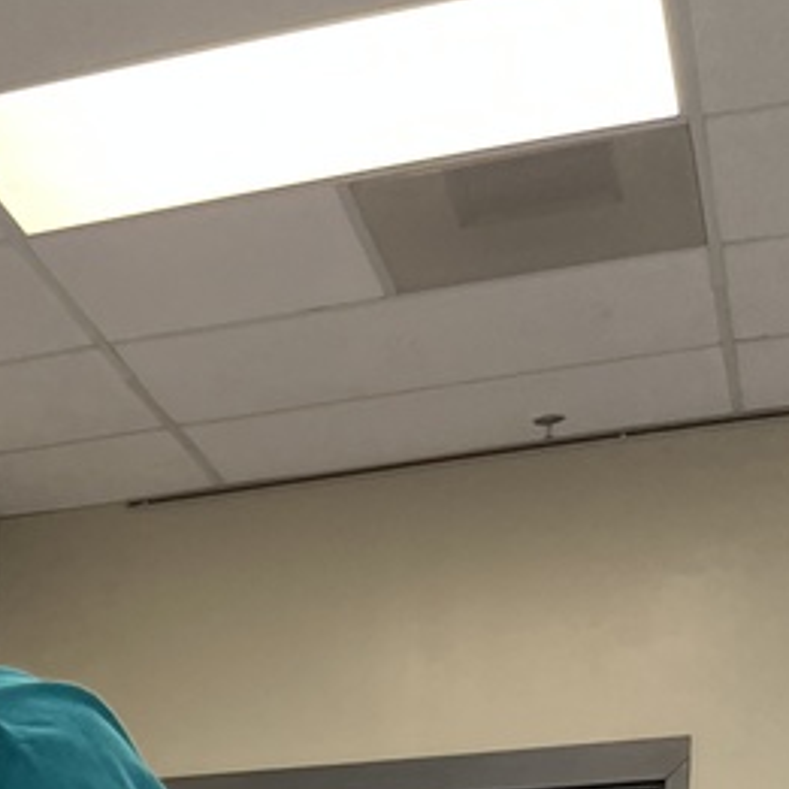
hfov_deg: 17.7
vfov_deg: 16.4
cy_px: 1385
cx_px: -330
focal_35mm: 90
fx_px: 2321
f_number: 1.6
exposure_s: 1/120
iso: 64
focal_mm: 5.1
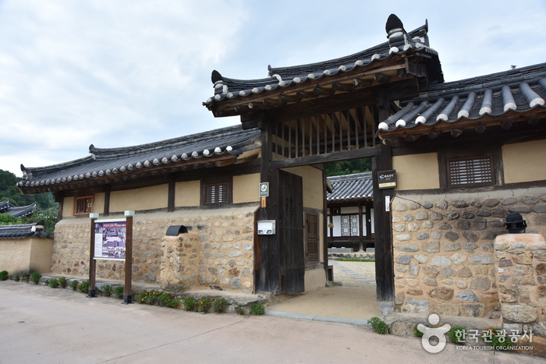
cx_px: 273
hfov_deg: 73.7
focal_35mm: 24
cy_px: 182
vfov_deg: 53.2
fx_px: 364
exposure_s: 1/640
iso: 400
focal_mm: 24
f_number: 8
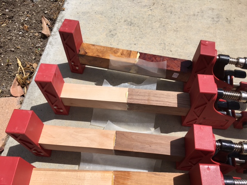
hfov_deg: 61.7
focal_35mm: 29
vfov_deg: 48.2
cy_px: 92
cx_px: 124
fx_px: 207
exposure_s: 1/1832
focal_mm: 4.15
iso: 25
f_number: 2.2
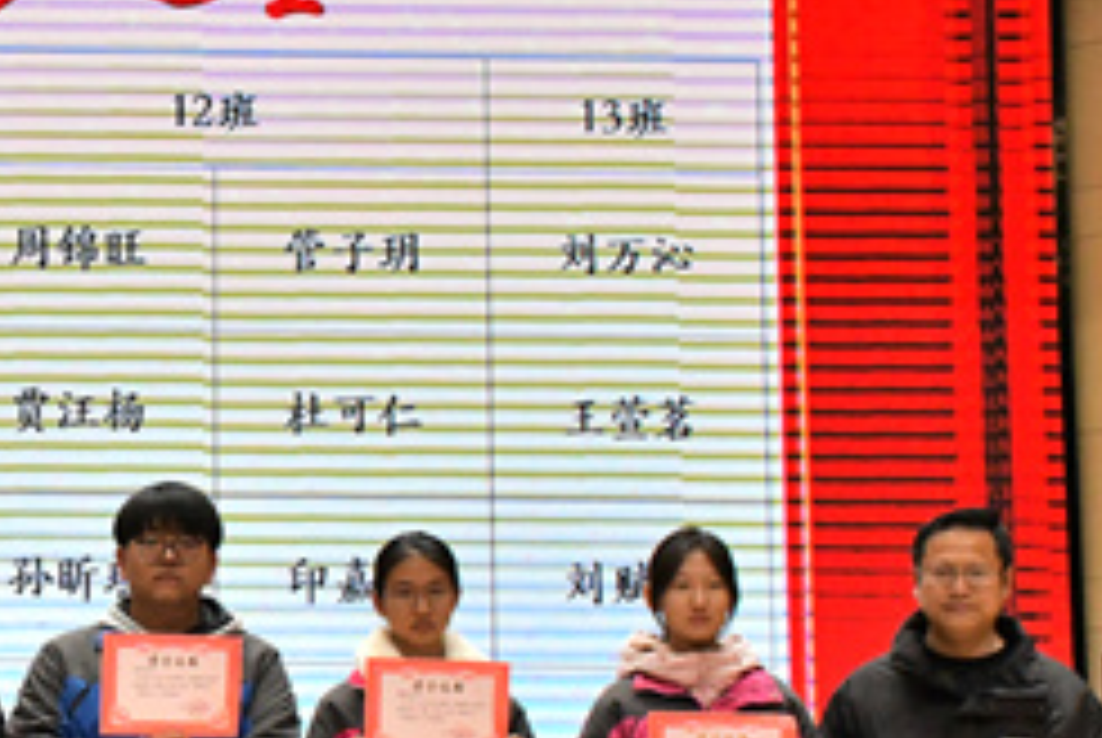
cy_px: 495
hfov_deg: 18.1
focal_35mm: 110
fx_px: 3371
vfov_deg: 12.5
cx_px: -27
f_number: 6.3
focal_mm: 30
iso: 4000
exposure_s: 1/1250
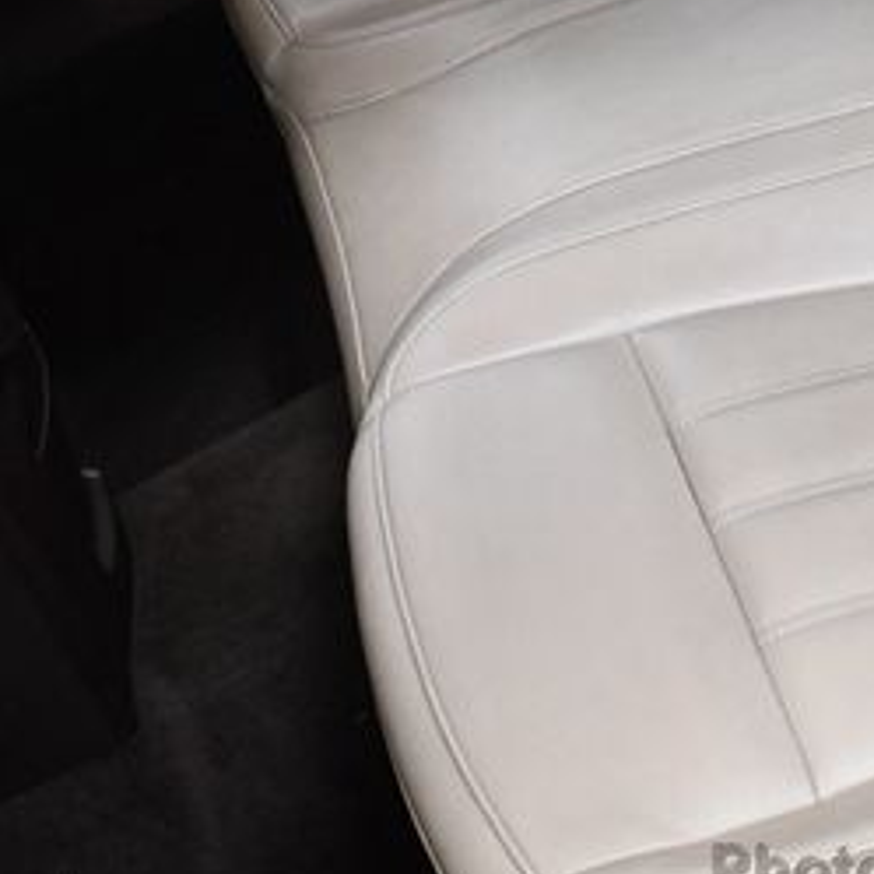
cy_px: 190
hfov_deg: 18.7
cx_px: 670
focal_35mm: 92
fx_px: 2628
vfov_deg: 18.7
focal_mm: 21
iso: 2800
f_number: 3.8
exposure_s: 1/125
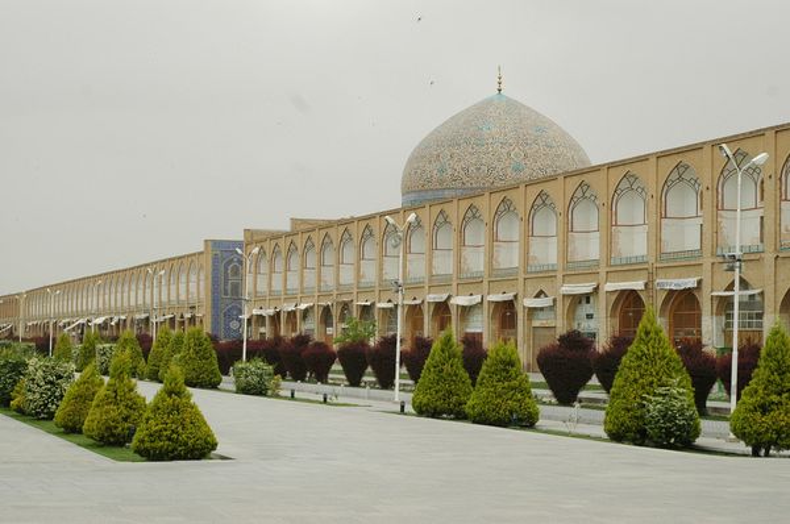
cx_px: 395
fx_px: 1643
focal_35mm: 75
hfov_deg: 27.0
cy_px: 262
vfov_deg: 18.1
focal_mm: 50
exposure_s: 1/320
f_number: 5.6
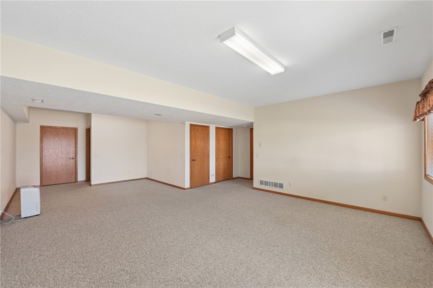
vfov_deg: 81.2
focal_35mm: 14
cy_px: 144
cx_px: 216
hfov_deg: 104.3
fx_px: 168
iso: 400
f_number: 8
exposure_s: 1/20
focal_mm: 14
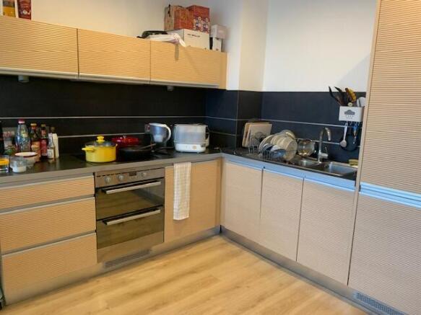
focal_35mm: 26
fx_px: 316
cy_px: 158
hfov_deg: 67.3
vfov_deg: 53.0
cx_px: 210
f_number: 1.8
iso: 200
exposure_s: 1/50
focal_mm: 4.25
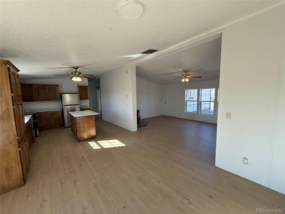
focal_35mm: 14
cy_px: 107
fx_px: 115
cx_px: 142
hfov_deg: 102.1
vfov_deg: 85.7
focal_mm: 2.22
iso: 64
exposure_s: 1/99
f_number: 2.2
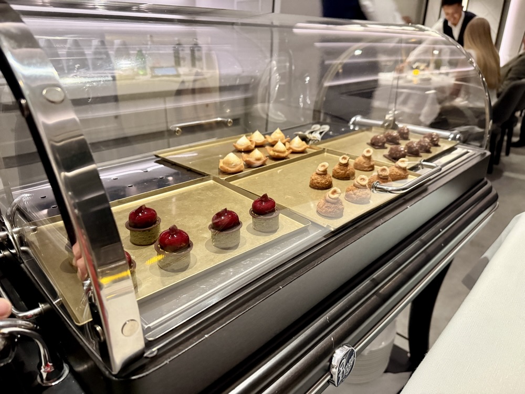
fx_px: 364
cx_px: 262
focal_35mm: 24
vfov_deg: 56.8
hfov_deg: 71.6
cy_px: 197
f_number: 1.78
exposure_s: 1/35
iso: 1000
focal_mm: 6.76
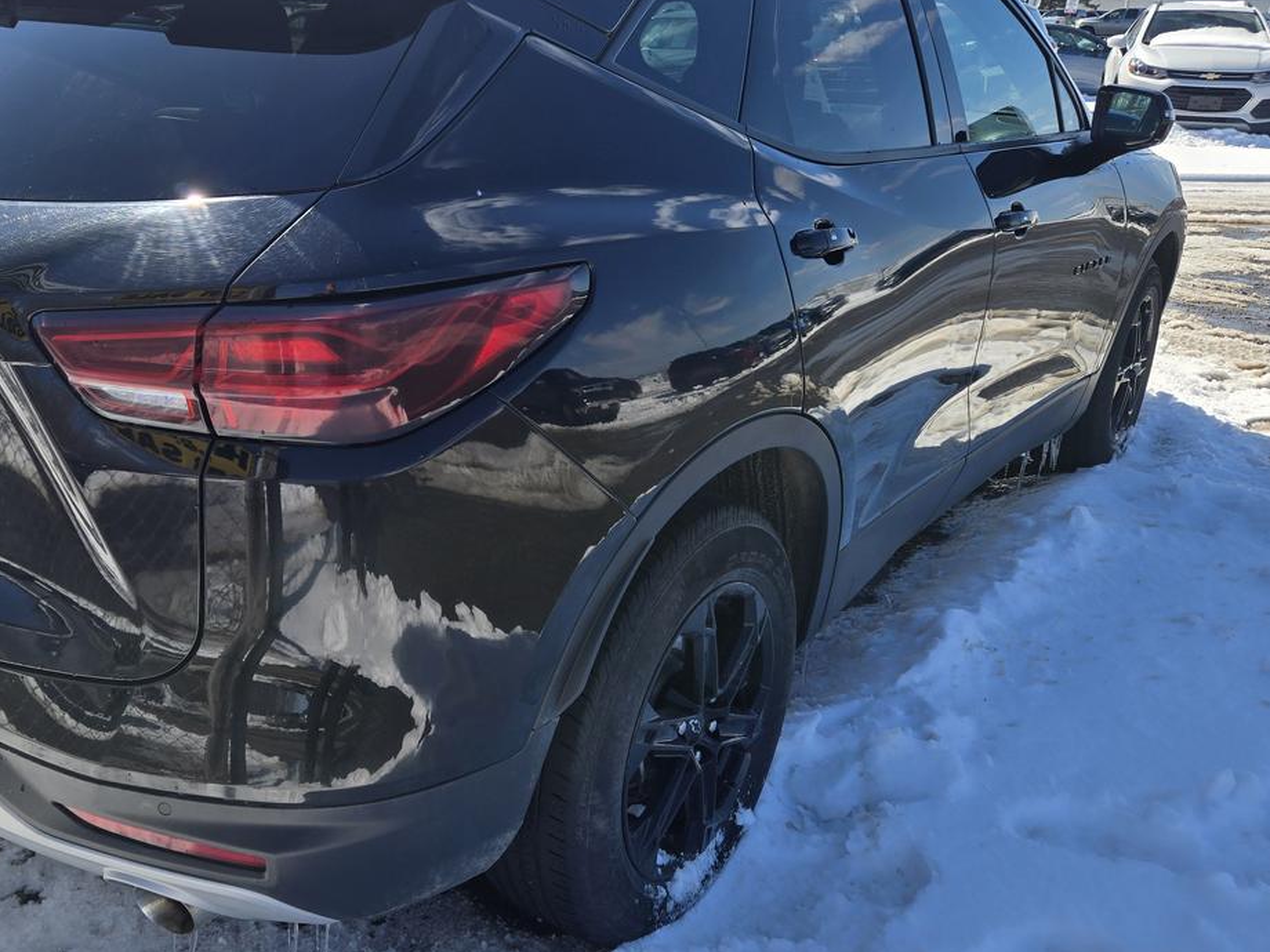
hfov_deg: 55.9
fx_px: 1174
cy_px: 407
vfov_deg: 44.0
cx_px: 453
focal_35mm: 32
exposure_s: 1/2071
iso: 25
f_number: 1.8
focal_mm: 5.4
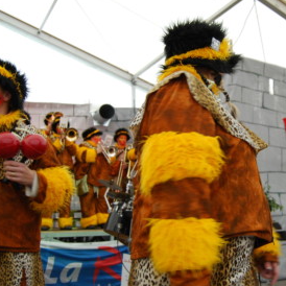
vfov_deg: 40.0
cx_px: 197
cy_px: 136
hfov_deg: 39.4
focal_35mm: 42
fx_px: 393
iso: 200
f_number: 3.5
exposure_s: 1/50
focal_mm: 18
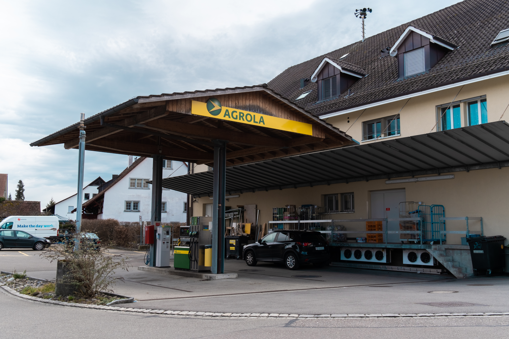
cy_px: 170
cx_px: 254
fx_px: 495
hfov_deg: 54.4
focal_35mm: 35
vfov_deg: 37.9
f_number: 10
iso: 160
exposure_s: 1/125
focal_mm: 23
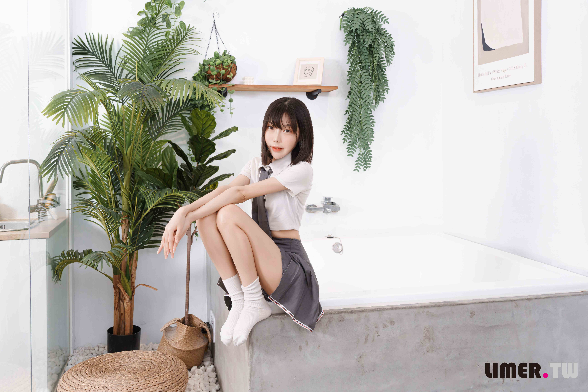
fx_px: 572
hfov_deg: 54.4
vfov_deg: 37.9
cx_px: 294
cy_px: 196
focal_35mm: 35
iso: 400
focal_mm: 35
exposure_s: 1/60
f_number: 6.3
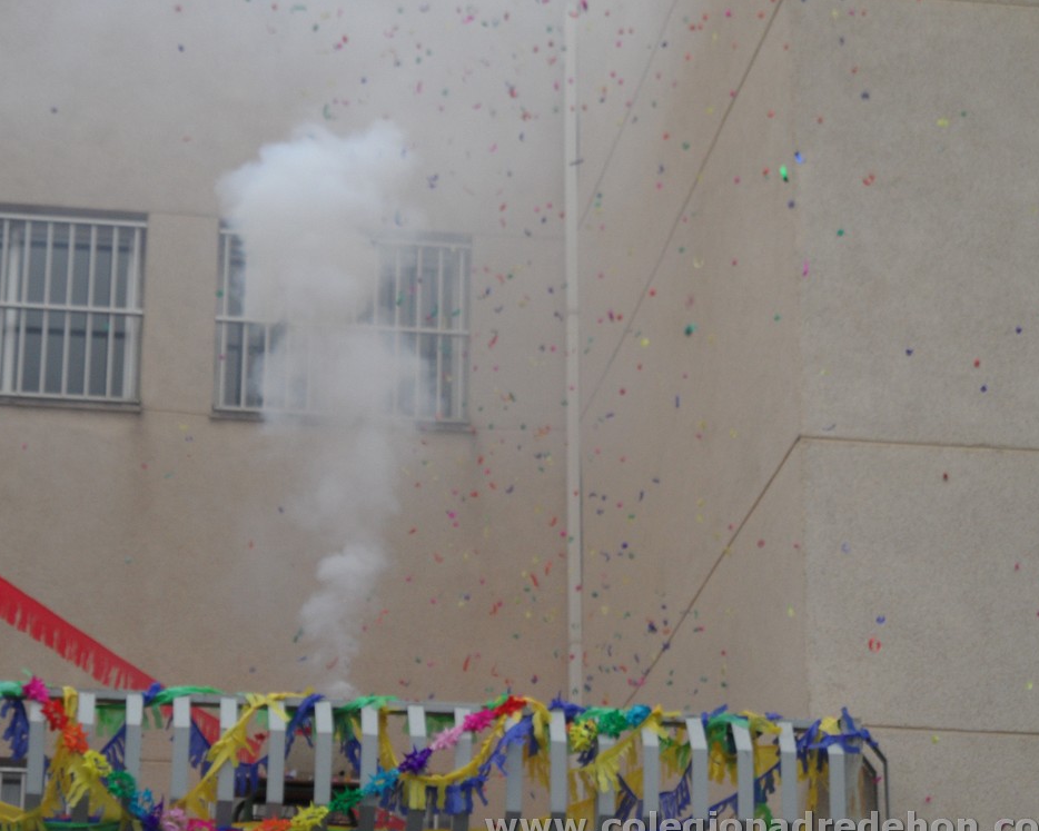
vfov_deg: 14.4
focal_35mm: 107
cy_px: 425
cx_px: 516
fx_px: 3290
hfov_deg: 17.9
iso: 100
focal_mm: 16.3
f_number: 4.4
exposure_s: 1/125
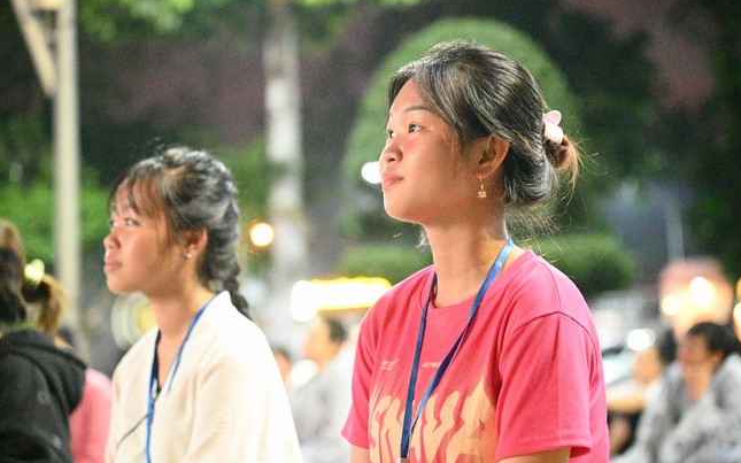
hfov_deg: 17.0
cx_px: 372
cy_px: 244
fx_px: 2484
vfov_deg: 10.6
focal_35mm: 123
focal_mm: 120
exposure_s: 1/160
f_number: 4.5
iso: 51200
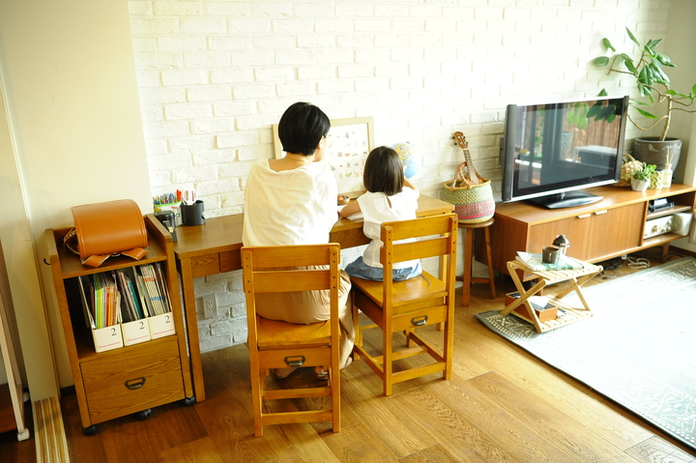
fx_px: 618
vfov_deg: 41.1
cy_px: 232
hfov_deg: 58.8
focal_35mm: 32
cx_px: 348
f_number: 3.2
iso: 2000
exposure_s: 1/100
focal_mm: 32
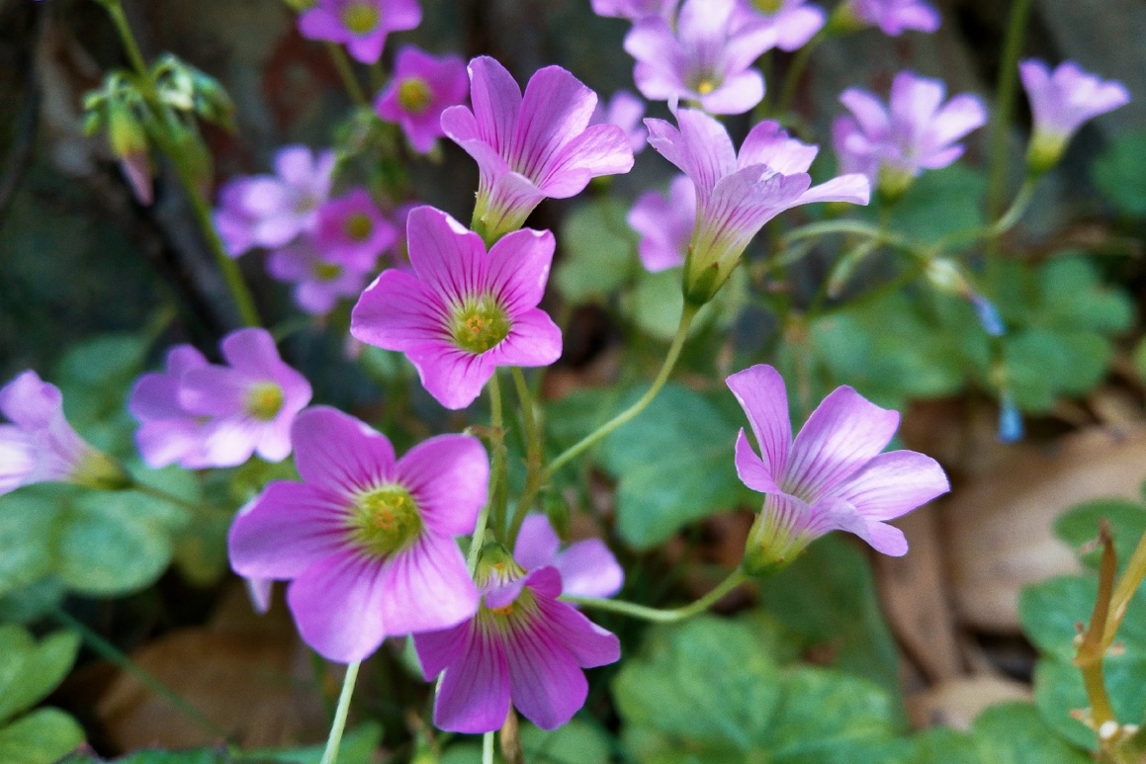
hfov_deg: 65.5
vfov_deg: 46.3
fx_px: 891
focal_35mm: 28
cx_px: 578
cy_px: 339
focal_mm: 3.88
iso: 50
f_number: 2
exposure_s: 1/112
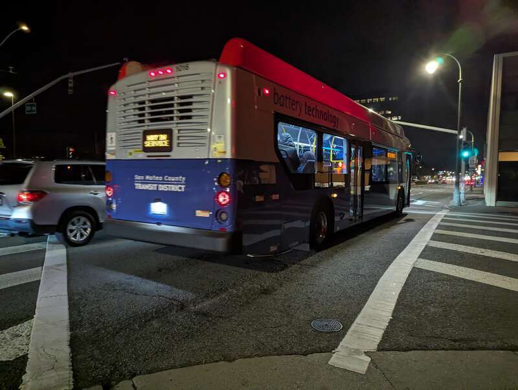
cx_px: 259
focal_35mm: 24
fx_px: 360
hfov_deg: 71.5
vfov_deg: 56.9
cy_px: 195
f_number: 1.85
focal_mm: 6.81
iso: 1831
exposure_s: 1/120
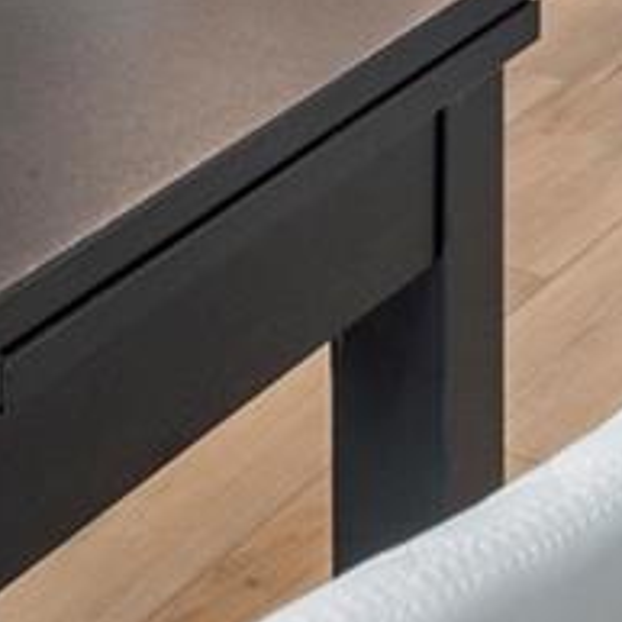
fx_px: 2927
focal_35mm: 144
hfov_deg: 11.9
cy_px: -1068
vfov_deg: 10.0
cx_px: -84
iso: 100
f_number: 8
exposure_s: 1/1.25
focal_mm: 16
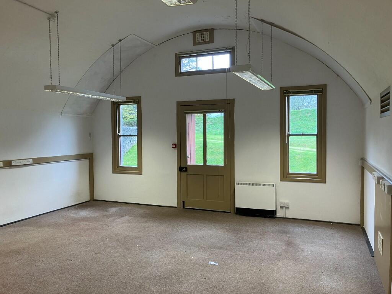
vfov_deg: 49.7
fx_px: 317
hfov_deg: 63.4
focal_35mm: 28
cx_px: 196
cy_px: 147
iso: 50
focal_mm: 3.99
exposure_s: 1/50
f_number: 1.8
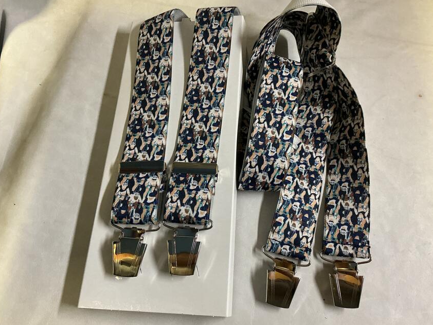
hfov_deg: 58.3
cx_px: 227
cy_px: 161
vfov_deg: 45.4
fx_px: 388
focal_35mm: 31
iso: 160
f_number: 1.8
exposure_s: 1/50
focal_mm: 3
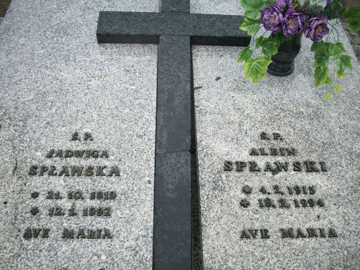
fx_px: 385
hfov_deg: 50.1
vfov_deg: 38.7
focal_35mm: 37
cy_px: 135
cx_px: 180
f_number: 2.8
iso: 80
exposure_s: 1/158
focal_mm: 6.2
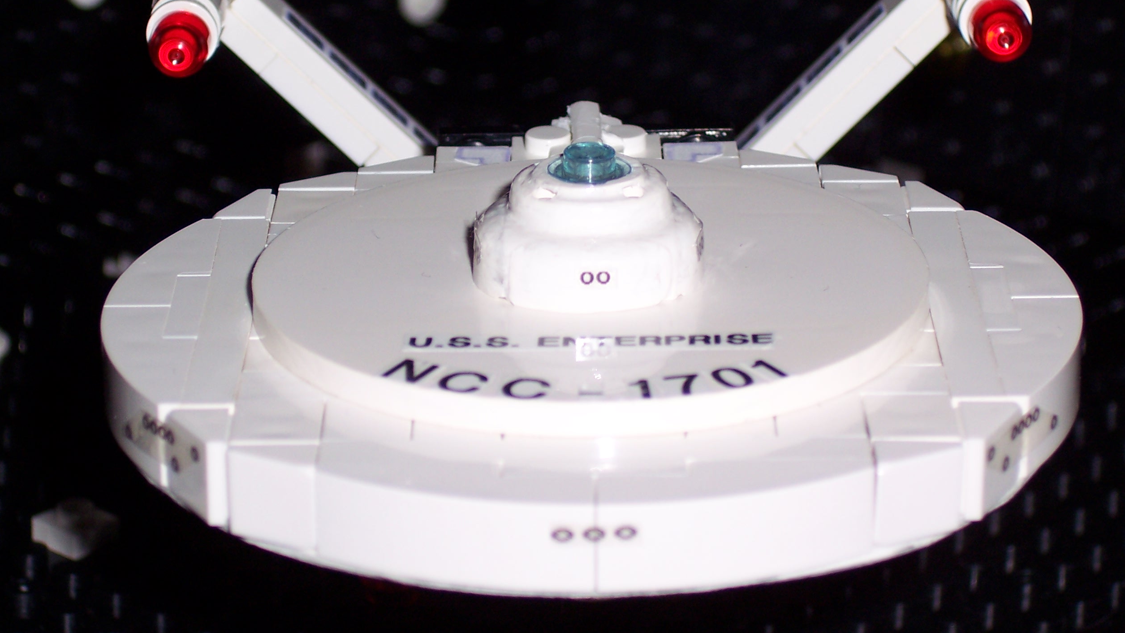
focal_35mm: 145
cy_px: 219
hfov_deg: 14.8
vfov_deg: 8.4
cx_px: 553
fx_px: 4325
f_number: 4.8
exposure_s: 1/125
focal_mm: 24
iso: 100
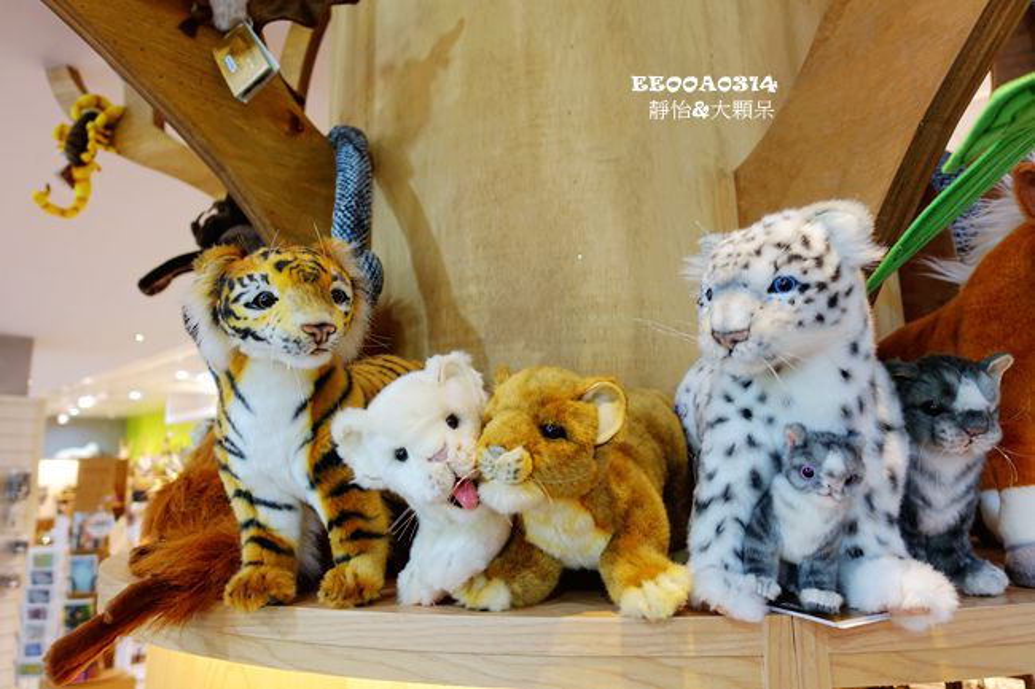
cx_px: 518
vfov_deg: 53.1
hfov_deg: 73.8
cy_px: 344
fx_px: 690
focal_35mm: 24
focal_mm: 8.8
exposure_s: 1/30
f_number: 1.8
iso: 160
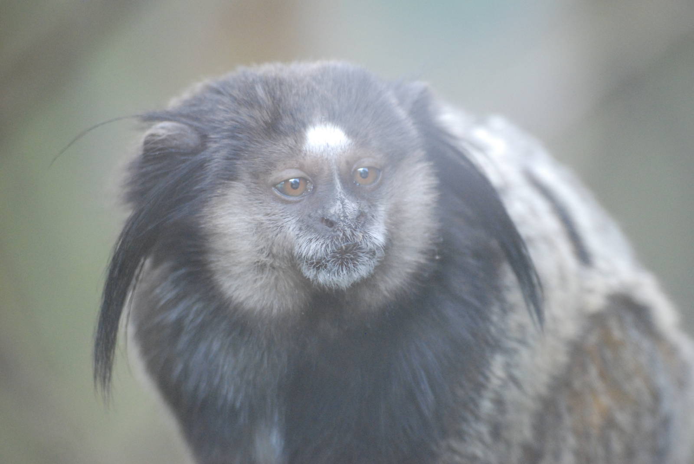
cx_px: 347
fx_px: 6369
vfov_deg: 4.2
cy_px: 232
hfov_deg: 6.2
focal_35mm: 330
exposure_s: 1/160
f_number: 5.3
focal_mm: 220
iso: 1600
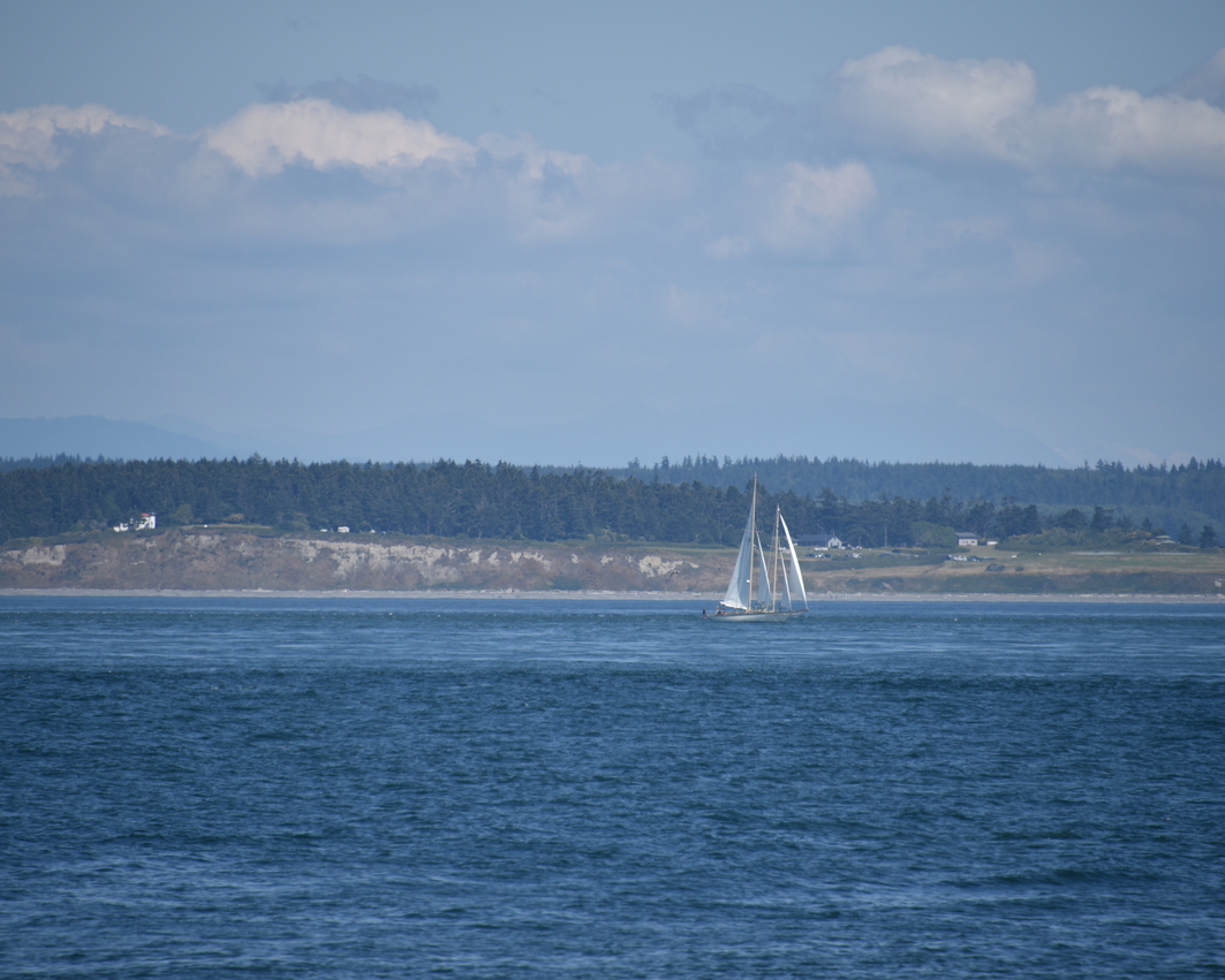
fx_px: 12294
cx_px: 612
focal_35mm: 339
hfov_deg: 5.7
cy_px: 489
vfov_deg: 4.6
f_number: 6.3
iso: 100
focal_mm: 300
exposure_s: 1/640
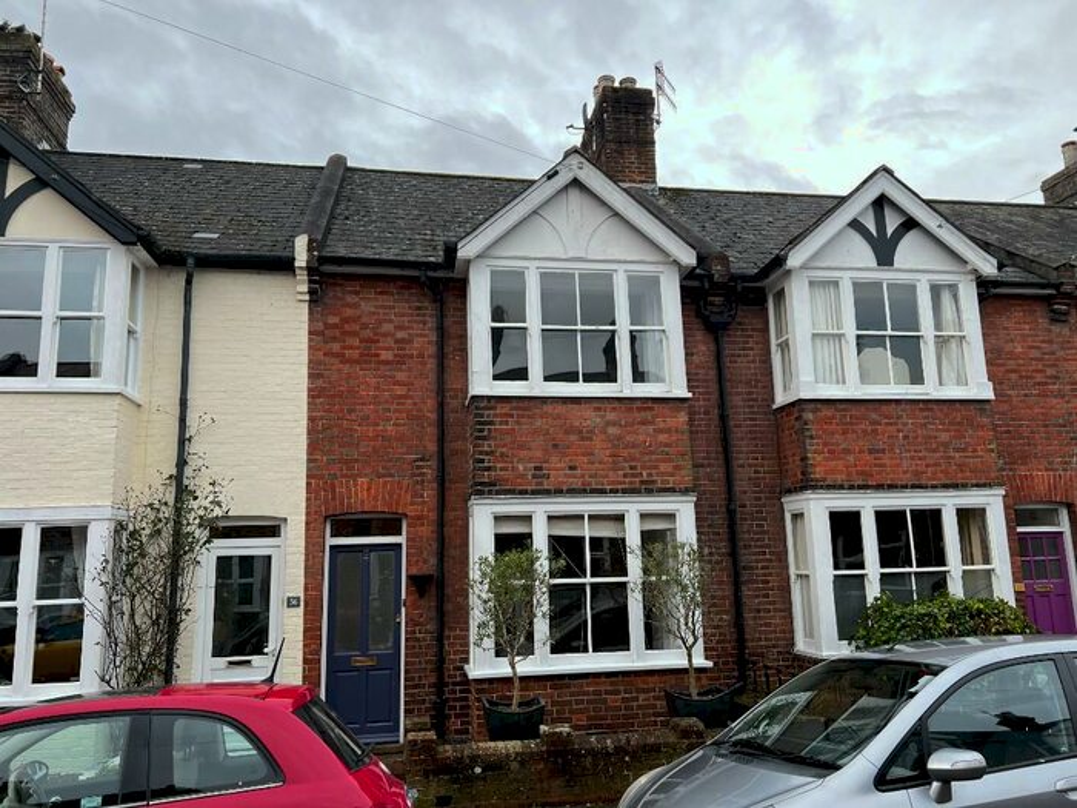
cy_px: 404
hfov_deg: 67.3
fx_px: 809
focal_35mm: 26
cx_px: 538
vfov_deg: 53.1
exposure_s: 1/385
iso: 50
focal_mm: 5.7
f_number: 1.5
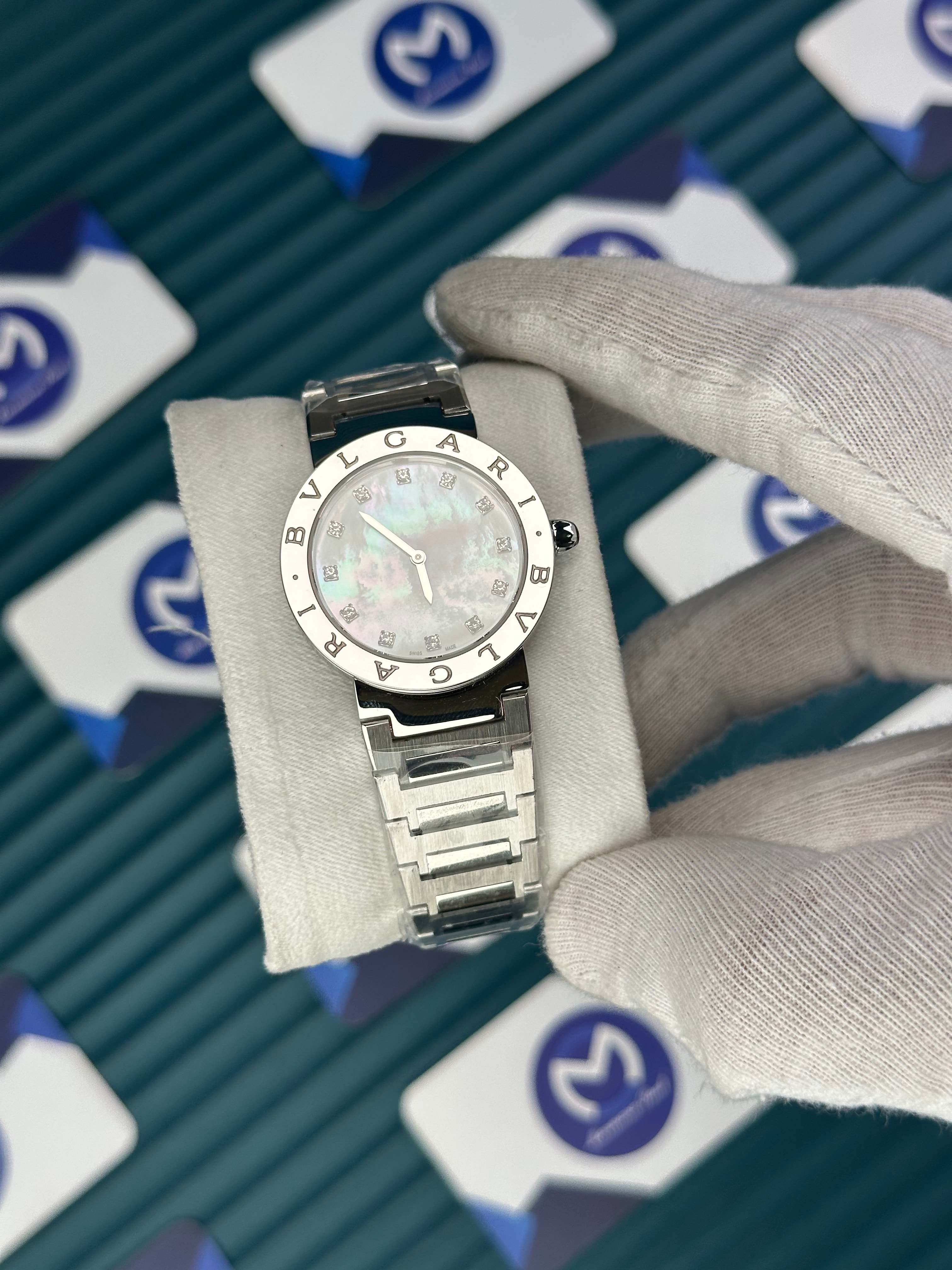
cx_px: 476
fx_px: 1760
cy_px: 635
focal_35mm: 48
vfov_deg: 39.7
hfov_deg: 30.3
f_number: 1.78
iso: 64
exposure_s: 1/1433
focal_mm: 6.86
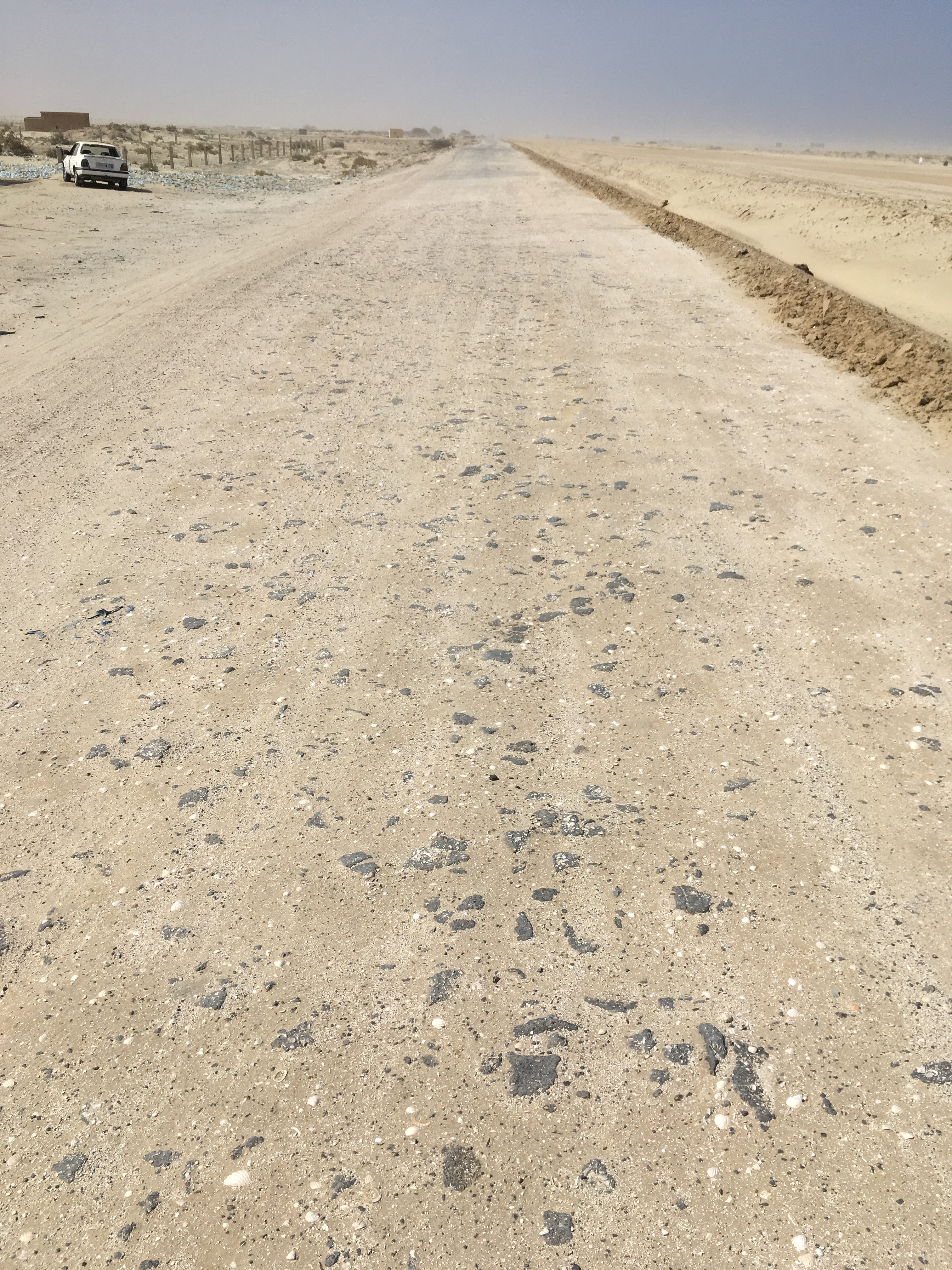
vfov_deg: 61.7
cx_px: 476
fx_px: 1063
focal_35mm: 29
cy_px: 635
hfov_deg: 48.2
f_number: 2.2
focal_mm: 4.15
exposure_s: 1/4808
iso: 25
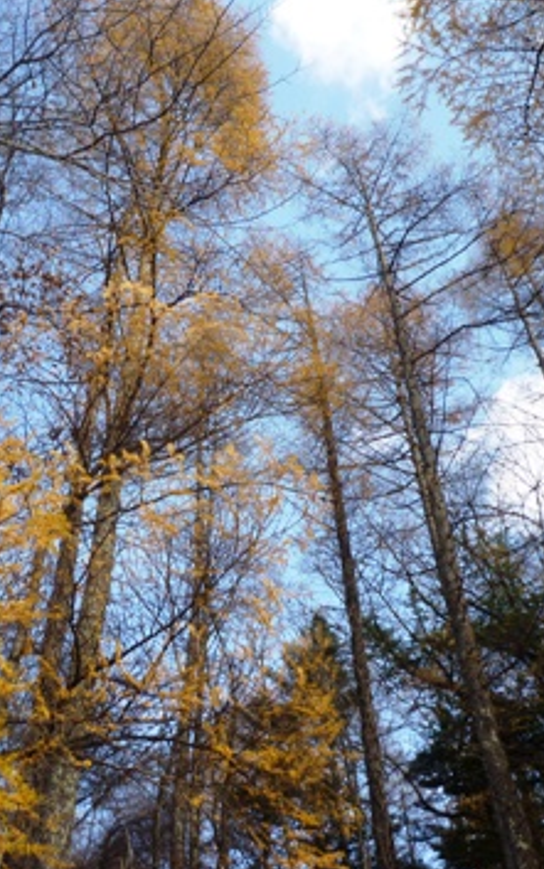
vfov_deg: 54.0
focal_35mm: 36
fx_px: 853
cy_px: 436
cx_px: 194
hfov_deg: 35.1
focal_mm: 4.4
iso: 80
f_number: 2.8
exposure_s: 1/250
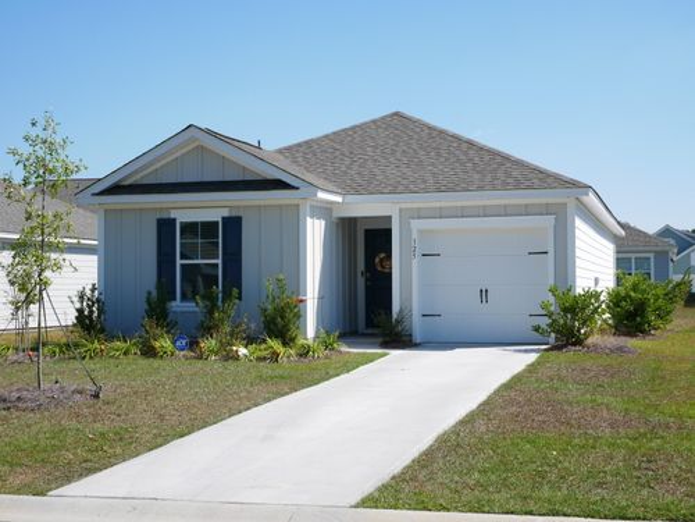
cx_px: 348
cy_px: 261
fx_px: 1004
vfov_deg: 29.1
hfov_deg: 38.2
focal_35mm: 50
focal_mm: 25
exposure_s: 1/320
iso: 200
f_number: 9
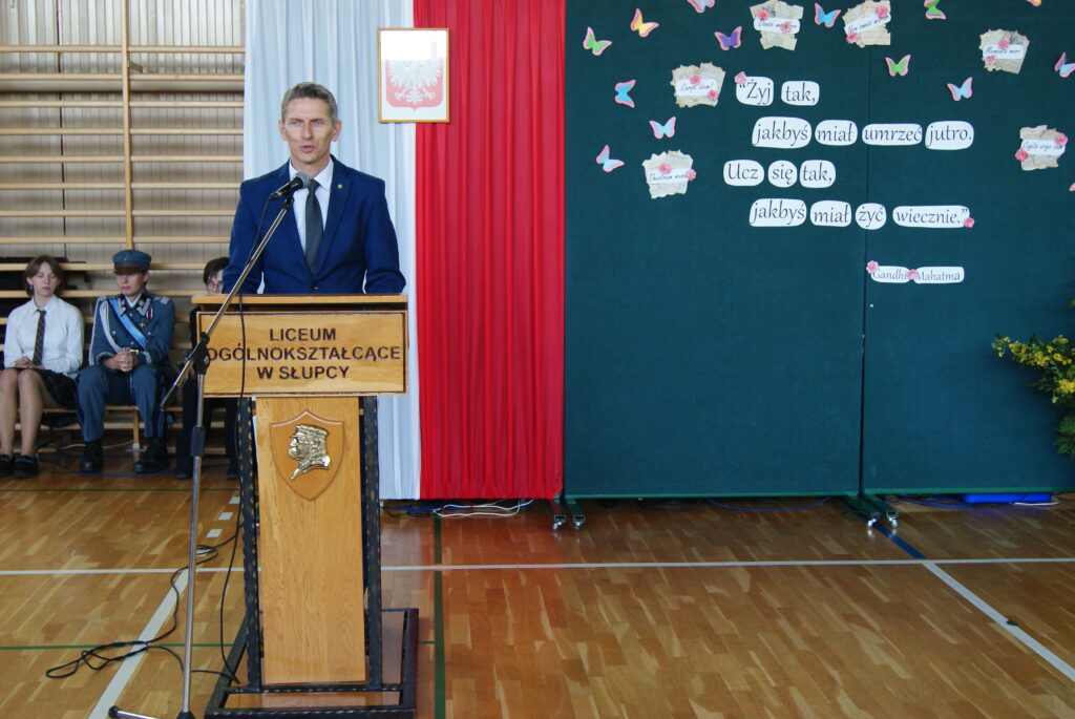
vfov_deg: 29.9
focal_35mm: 45
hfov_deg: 43.6
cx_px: 538
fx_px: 1345
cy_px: 360
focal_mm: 30
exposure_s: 1/50
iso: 400
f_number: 4.5
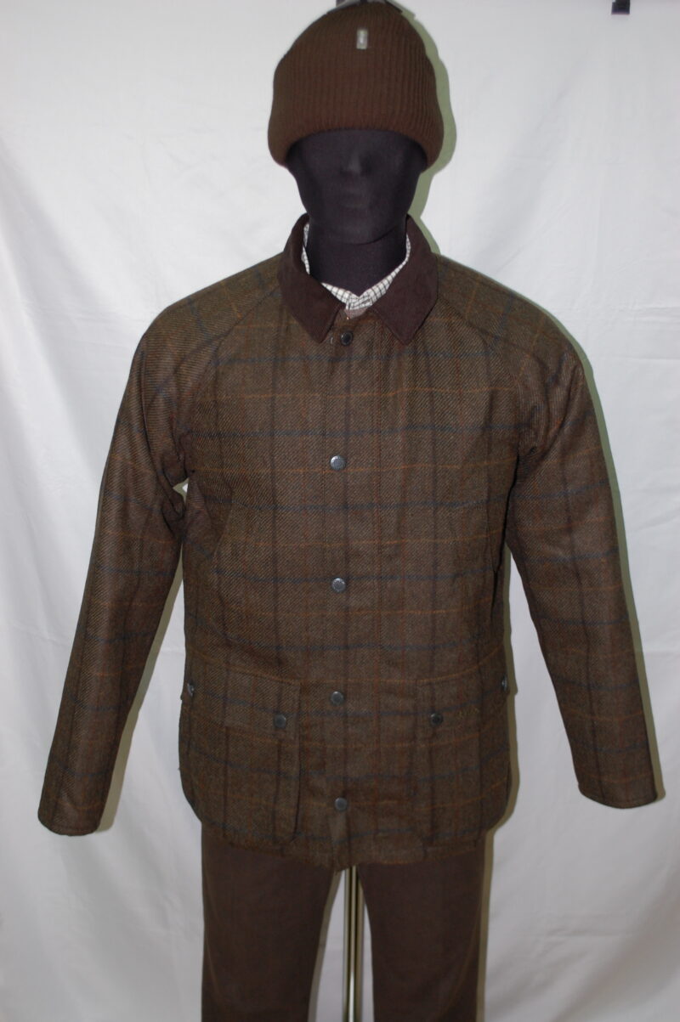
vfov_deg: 46.4
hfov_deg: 31.8
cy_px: 511
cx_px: 340
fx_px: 1192
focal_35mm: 42
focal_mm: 28
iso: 400
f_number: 4.5
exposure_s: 1/60
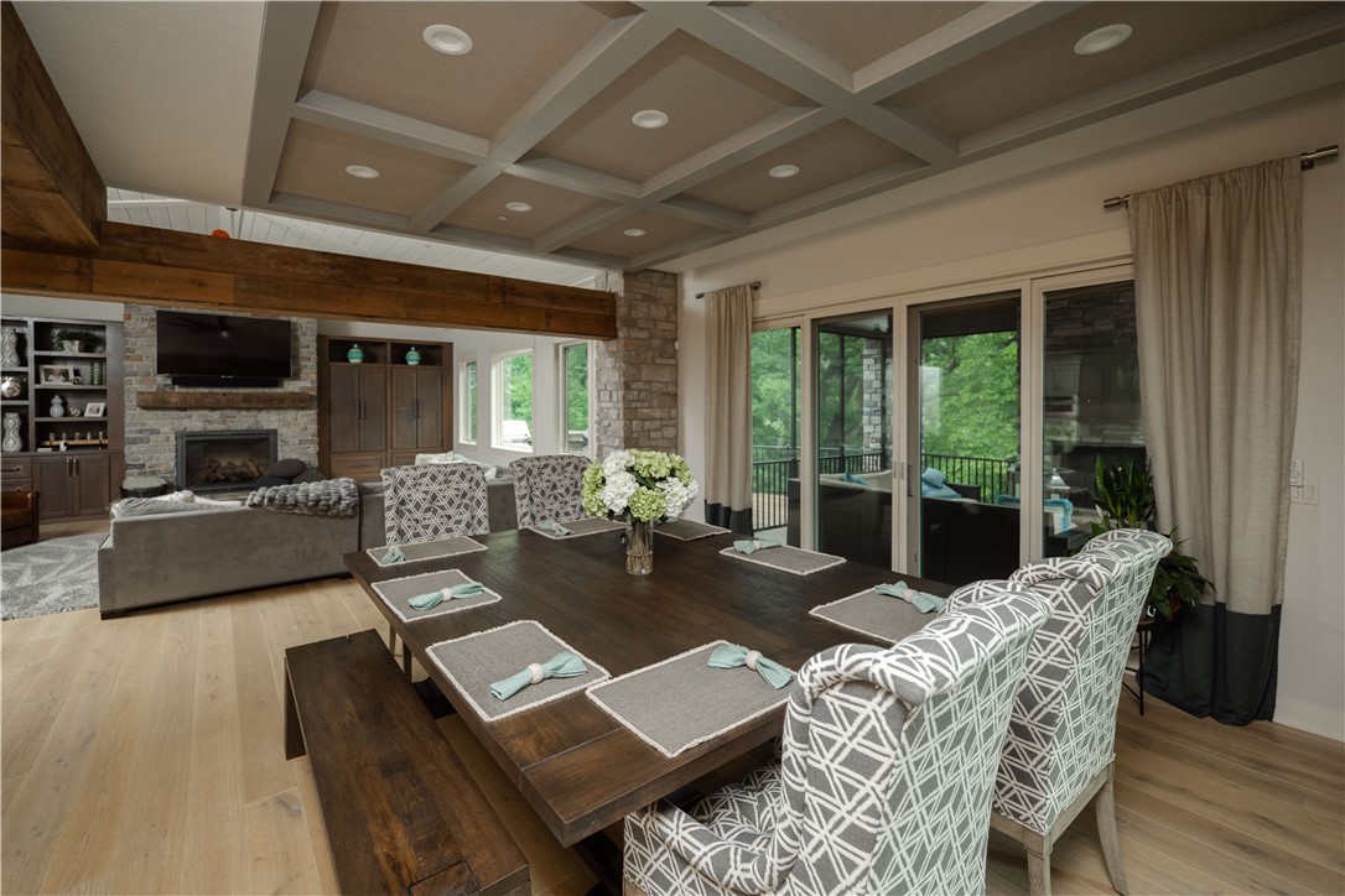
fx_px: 523
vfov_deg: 81.2
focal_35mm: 14
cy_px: 448
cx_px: 672
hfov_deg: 104.3
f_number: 2.8
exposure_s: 1/80
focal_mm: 14
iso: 800
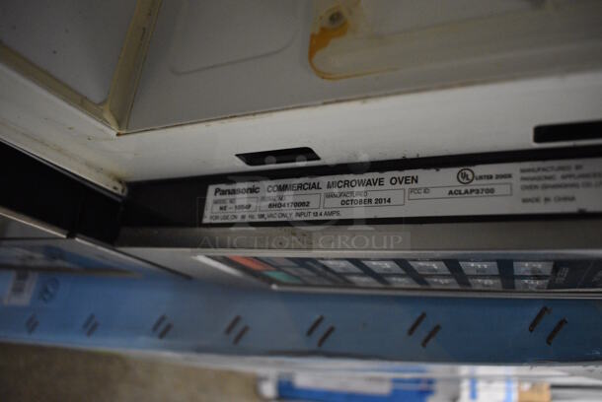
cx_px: 301
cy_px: 201
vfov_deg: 48.0
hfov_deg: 67.3
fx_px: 452
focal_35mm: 27
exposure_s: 1/60
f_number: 3.5
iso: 3200
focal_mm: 18
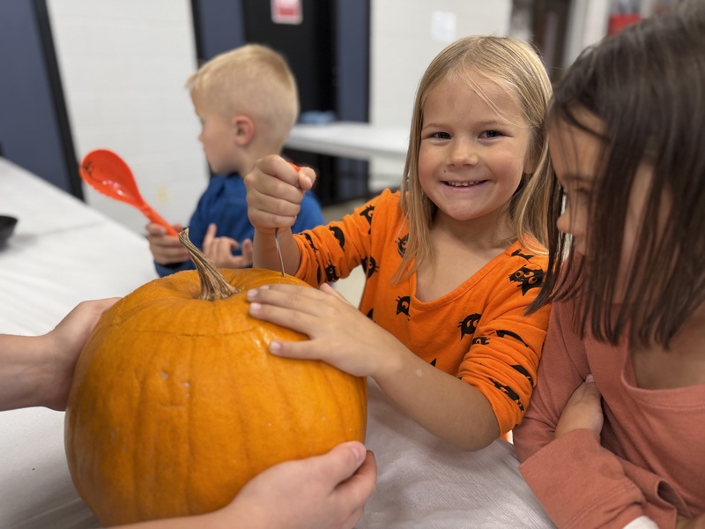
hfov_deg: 71.6
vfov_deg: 56.8
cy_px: 264
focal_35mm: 24
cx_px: 352
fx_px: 489
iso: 160
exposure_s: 1/60
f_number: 1.78
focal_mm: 6.76
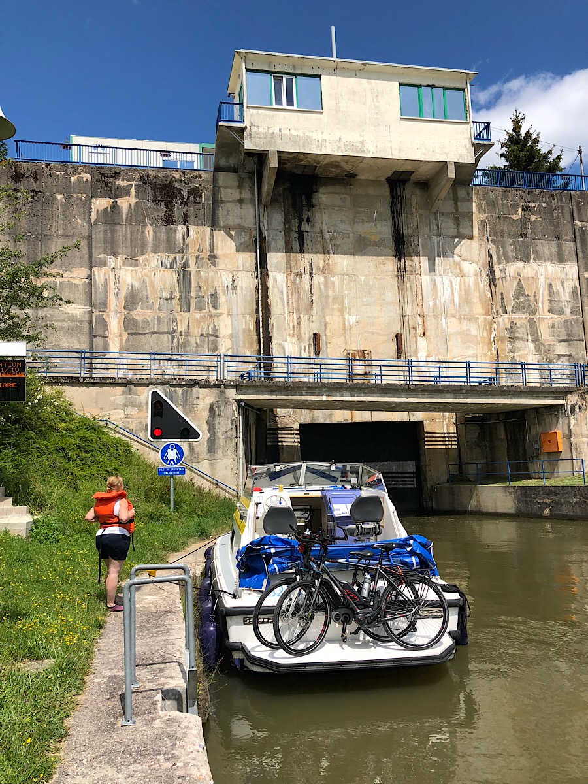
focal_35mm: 28
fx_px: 634
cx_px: 294
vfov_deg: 63.4
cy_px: 392
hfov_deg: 49.7
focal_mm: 4
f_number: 1.8
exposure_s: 1/2703
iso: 20
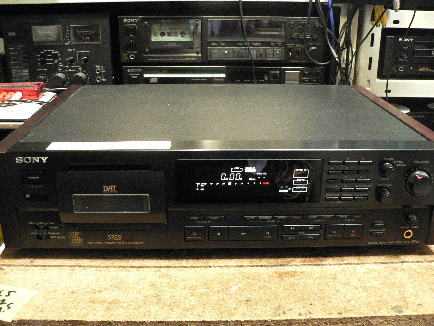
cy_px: 163
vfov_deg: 39.7
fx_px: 451
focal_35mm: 36
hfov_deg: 51.4
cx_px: 217
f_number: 2.8
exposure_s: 1/10
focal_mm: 6
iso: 400
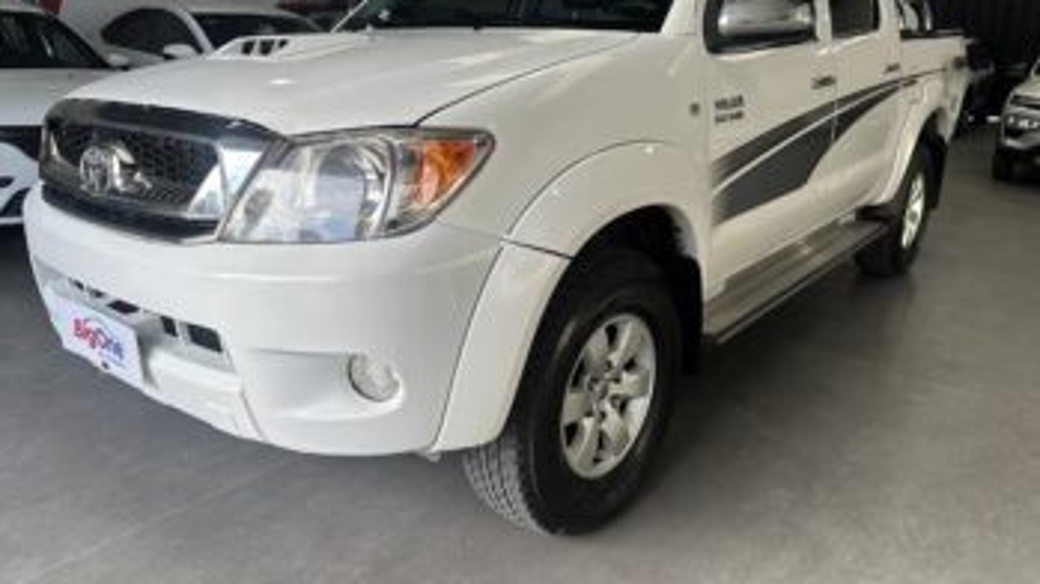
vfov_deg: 42.8
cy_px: 271
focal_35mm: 27
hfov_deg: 69.9
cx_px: 533
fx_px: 744
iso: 64
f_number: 1.78
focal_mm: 6.86
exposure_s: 1/215
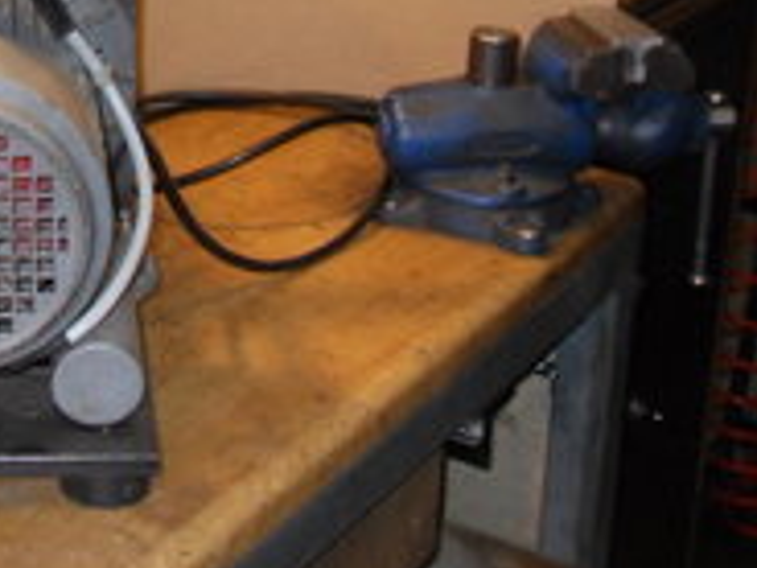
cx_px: 4
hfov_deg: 24.5
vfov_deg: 18.9
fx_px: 1662
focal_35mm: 76
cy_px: 16
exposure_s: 1/45
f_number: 3.5
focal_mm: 6.3
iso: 400
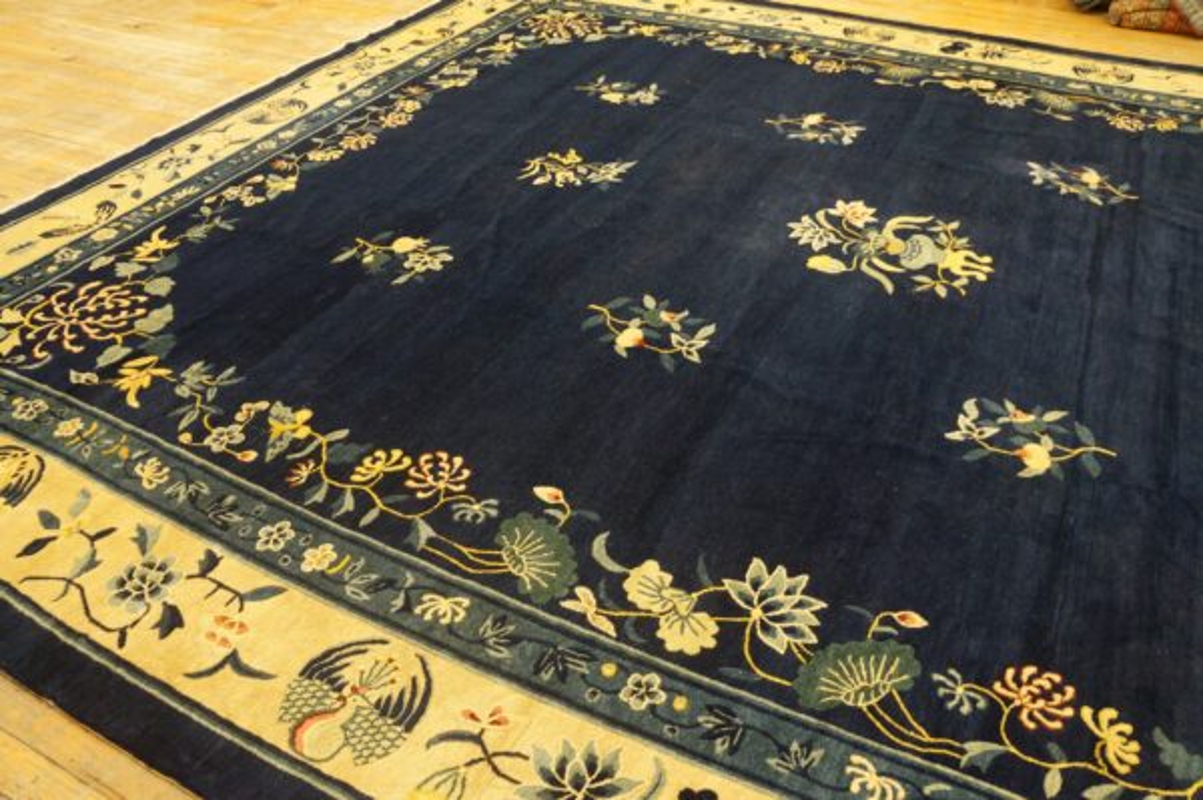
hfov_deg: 67.4
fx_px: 901
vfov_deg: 47.9
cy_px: 400
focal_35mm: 27
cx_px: 602
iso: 2000
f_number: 4
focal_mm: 18
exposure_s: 1/60
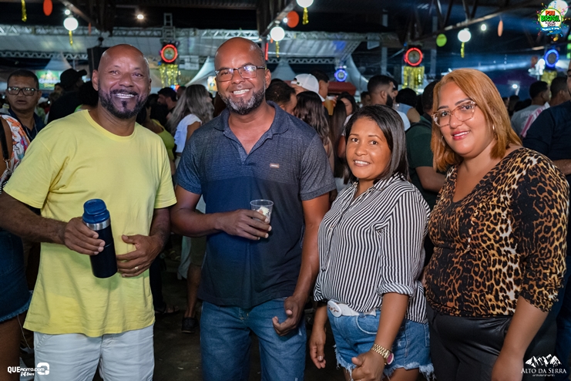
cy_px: 190
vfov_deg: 36.9
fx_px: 571
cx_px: 286
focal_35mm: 36
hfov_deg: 53.1
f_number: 2.8
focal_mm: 24
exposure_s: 1/320
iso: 2500
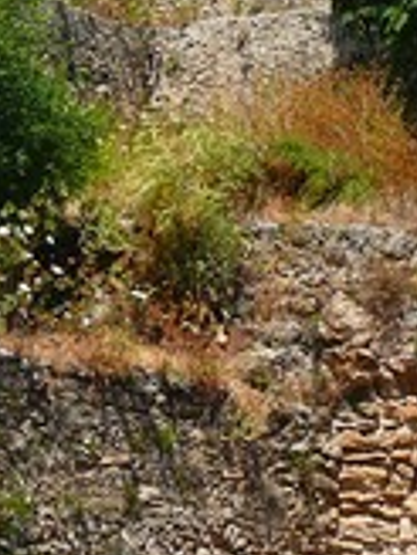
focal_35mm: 219
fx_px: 3518
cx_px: 261
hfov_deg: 6.8
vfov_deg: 9.0
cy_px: 254
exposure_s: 1/200
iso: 100
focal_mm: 10.1
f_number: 4.5
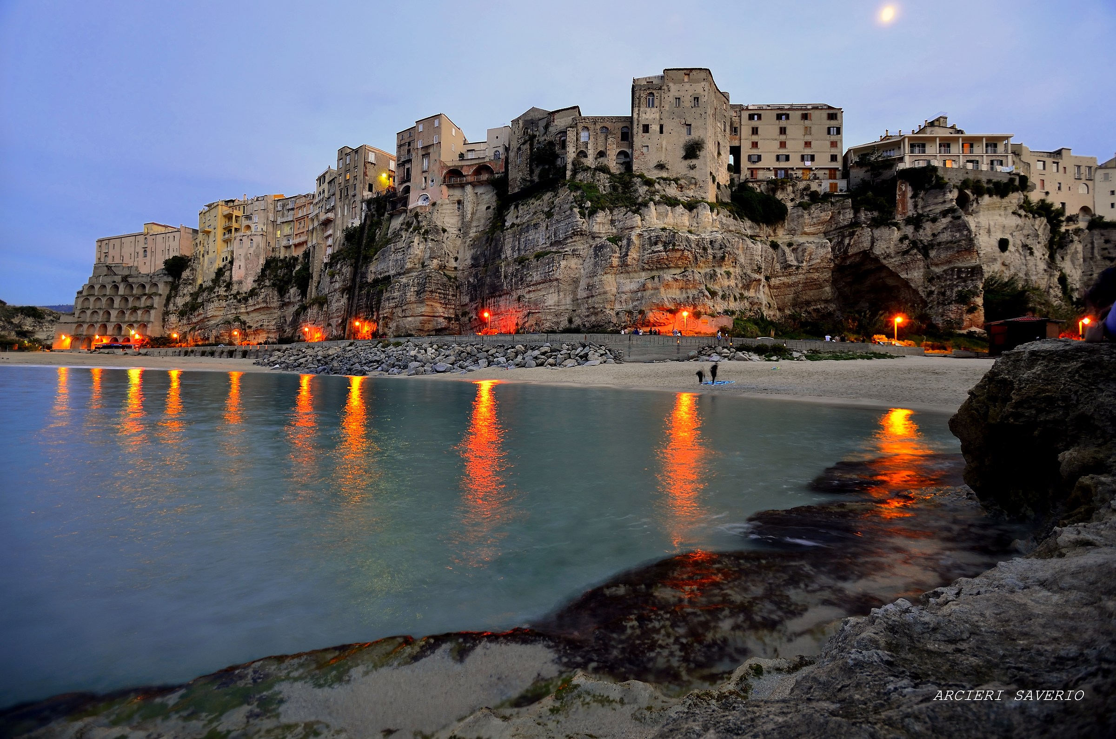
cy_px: 370
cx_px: 558
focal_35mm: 15
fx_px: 464
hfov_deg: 100.5
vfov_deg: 77.1
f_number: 3.5
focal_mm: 10
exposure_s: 1.3
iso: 100
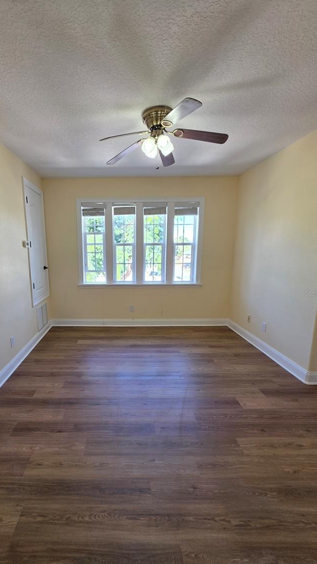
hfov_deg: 69.3
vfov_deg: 103.0
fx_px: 224
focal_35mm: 15
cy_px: 293
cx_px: 116
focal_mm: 2.2
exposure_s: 1/120
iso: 80
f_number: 1.9
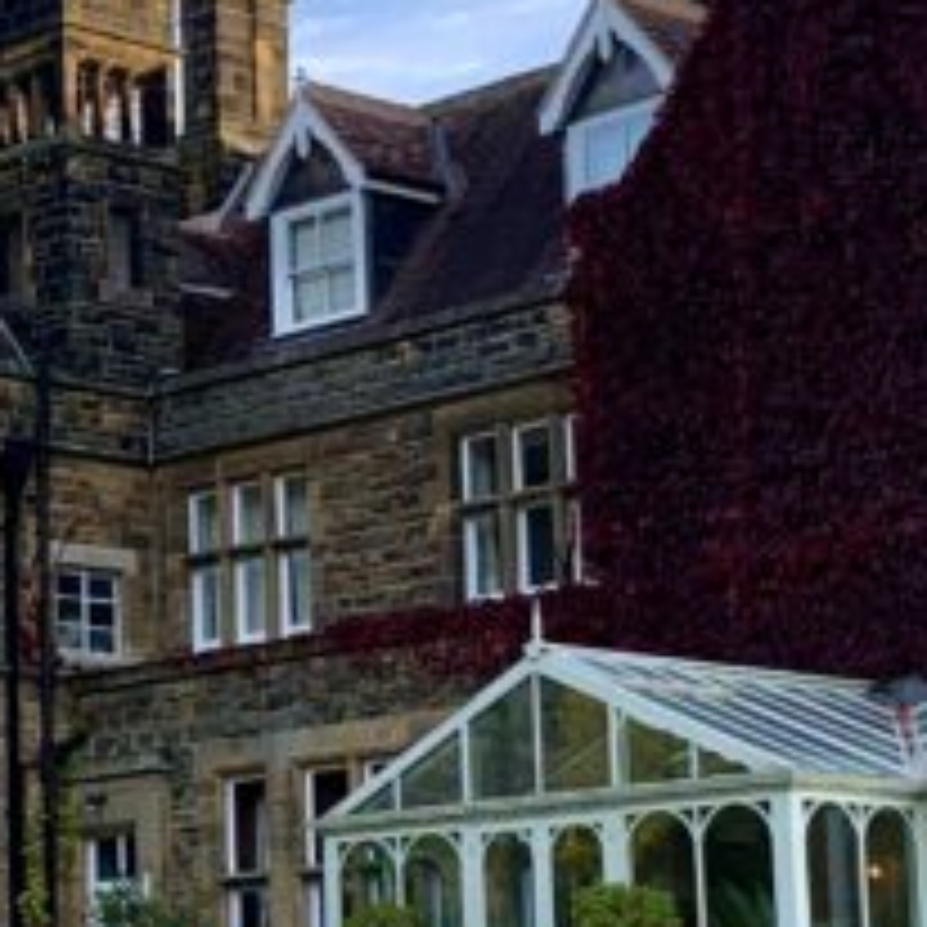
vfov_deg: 15.3
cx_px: 180
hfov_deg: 15.2
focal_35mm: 114
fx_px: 3454
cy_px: 558
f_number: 1.8
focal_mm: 4.25
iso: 25
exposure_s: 1/507
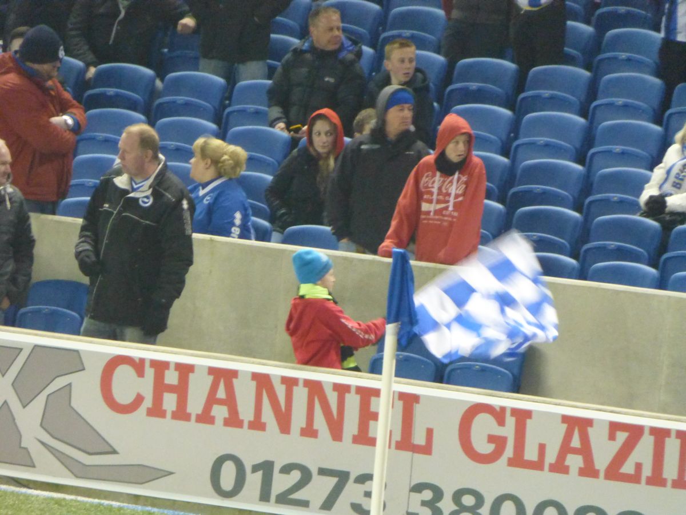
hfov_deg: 4.1
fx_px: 9512
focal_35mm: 480
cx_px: 343
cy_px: 258
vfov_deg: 3.1
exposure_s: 1/20
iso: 1600
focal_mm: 86
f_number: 6.4
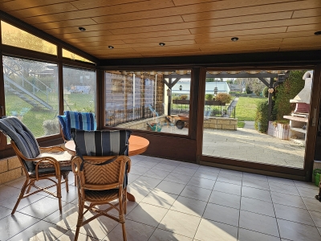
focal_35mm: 23
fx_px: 213
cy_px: 120
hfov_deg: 73.9
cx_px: 160
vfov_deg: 58.9
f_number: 1.7
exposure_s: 1/190
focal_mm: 6.3
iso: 32
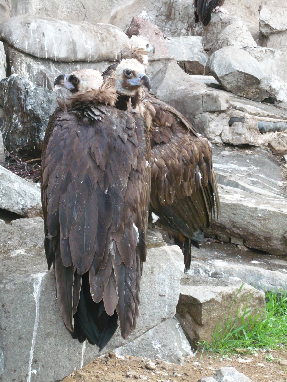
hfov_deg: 14.8
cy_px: 191
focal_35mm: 100
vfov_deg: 19.6
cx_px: 144
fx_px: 1105
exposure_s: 1/80
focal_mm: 16.5
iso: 400
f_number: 5.1
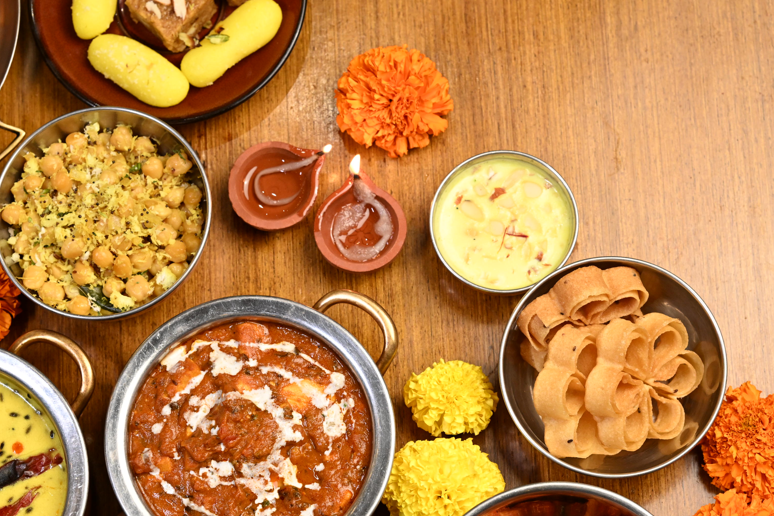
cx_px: 405
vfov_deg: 12.2
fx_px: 2408
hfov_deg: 18.3
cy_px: 302
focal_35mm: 112
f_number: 6.3
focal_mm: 85
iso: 2000
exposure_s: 1/200
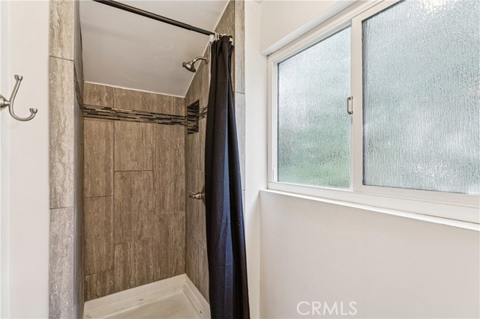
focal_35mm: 16
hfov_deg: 95.4
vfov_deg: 72.3
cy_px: 160
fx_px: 219
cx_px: 240
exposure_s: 1.6
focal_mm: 16.4
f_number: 13
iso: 100
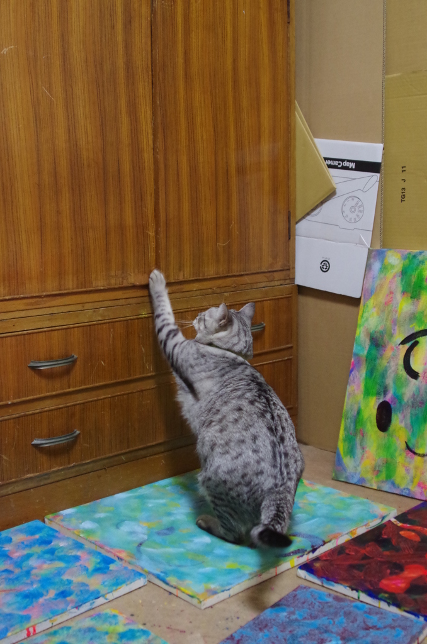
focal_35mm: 42
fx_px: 751
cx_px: 214
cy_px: 322
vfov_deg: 46.5
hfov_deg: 31.7
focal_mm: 28
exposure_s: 1/25
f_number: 3.5
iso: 3200
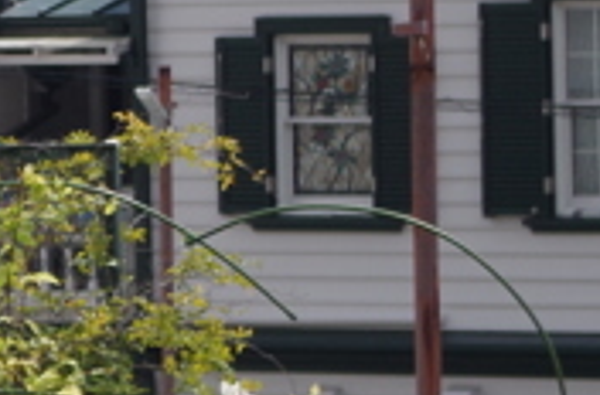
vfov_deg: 3.9
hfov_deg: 5.6
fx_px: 5813
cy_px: 129
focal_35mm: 350
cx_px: -1108
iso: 400
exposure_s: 1/2000
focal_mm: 40
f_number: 4.5
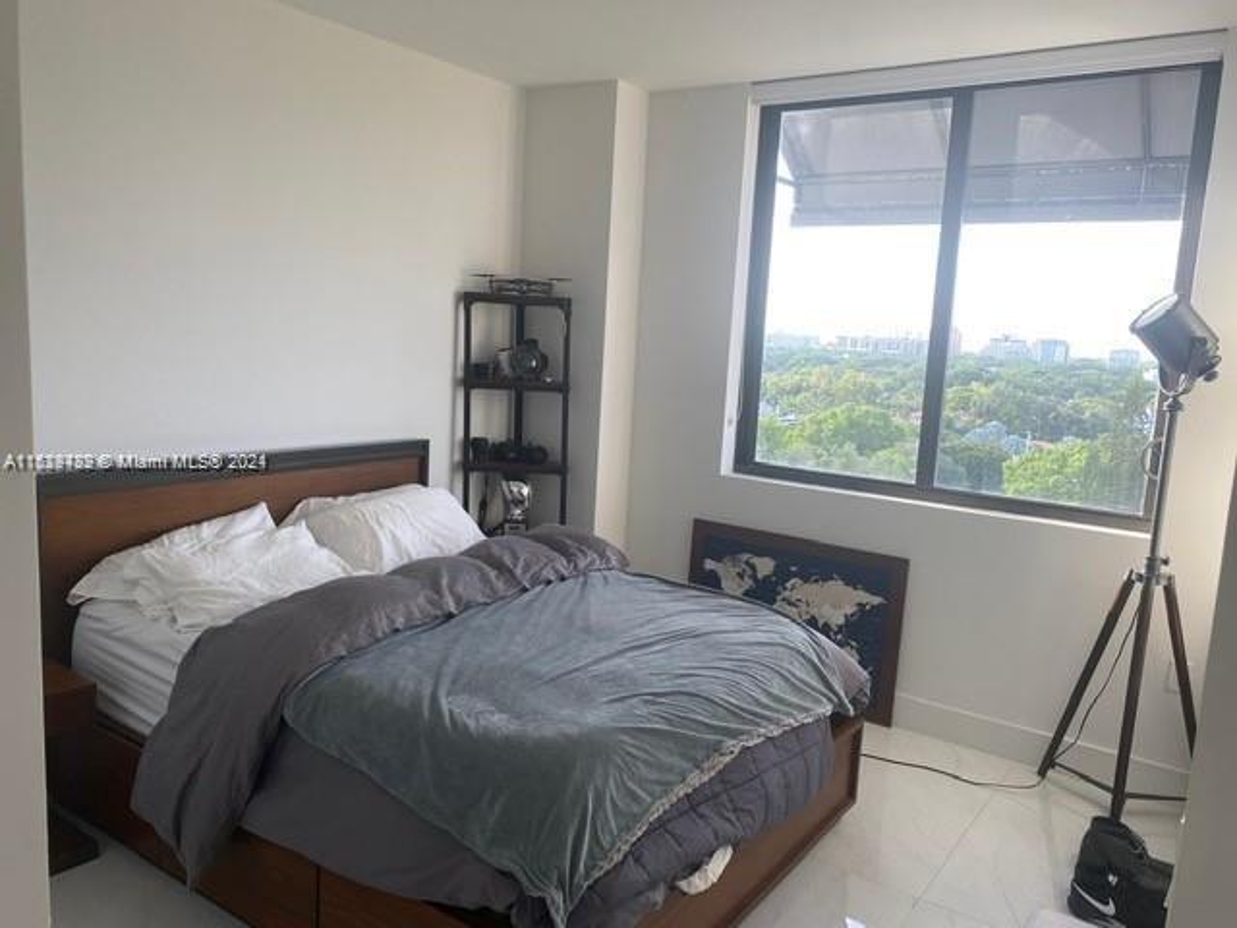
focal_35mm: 26
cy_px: 464
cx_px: 618
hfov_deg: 67.3
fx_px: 929
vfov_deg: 53.1
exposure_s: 1/120
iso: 50
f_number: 1.8
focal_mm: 4.25
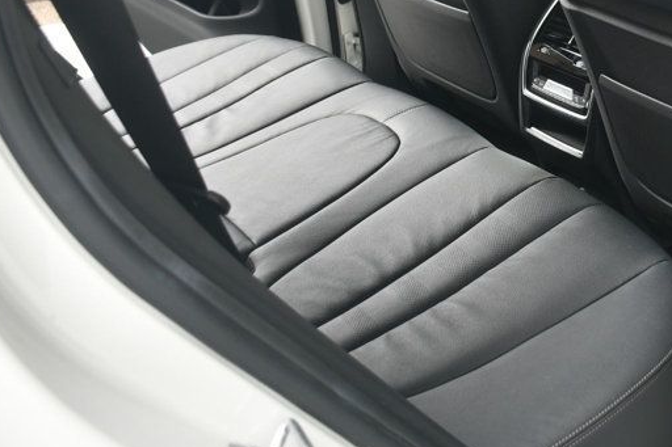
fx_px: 1120
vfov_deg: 22.1
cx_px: 616
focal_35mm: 60
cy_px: 42
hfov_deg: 31.7
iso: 100
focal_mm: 20
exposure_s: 1/160
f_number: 4
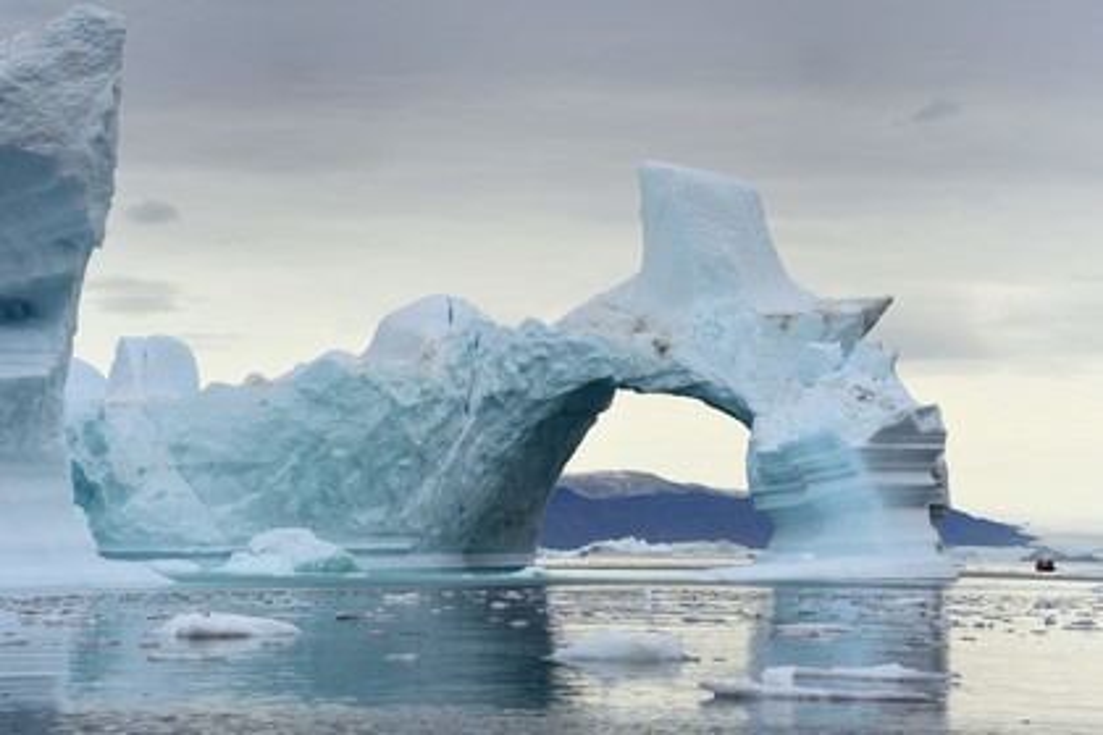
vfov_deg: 11.4
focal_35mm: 120
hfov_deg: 17.1
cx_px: 552
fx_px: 3676
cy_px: 368
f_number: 9
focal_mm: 120
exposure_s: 1/640
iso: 400
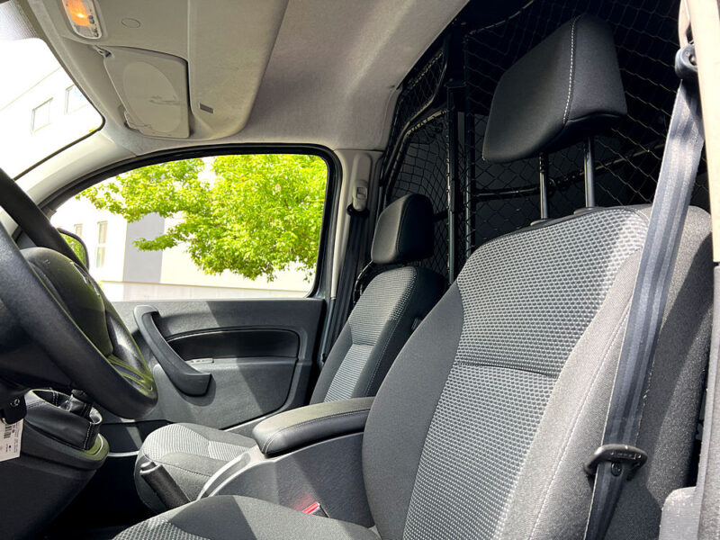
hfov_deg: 67.3
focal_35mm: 26
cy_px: 270
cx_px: 360
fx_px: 541
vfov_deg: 53.1
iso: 40
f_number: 1.5
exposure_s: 1/241
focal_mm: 5.7
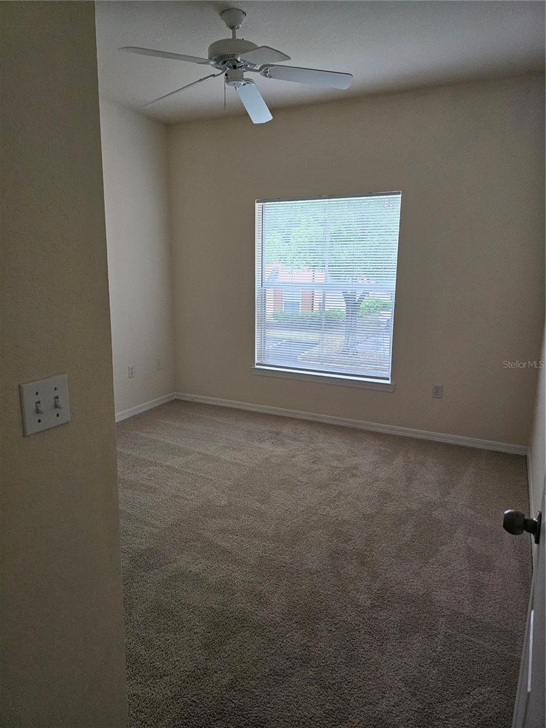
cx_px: 273
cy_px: 364
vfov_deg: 73.9
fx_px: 484
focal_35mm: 23
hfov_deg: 58.9
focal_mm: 6.3
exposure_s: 1/120
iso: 800
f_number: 1.7
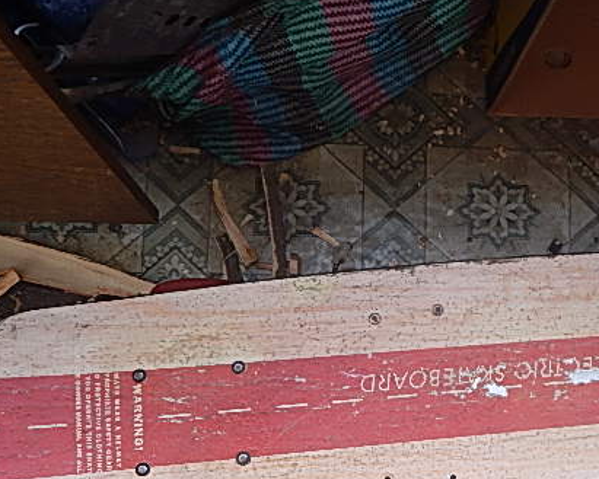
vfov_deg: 38.4
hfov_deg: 46.0
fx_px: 674
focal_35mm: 38
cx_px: 459
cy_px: 342
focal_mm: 4.5
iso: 125
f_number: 3.1
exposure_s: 1/30
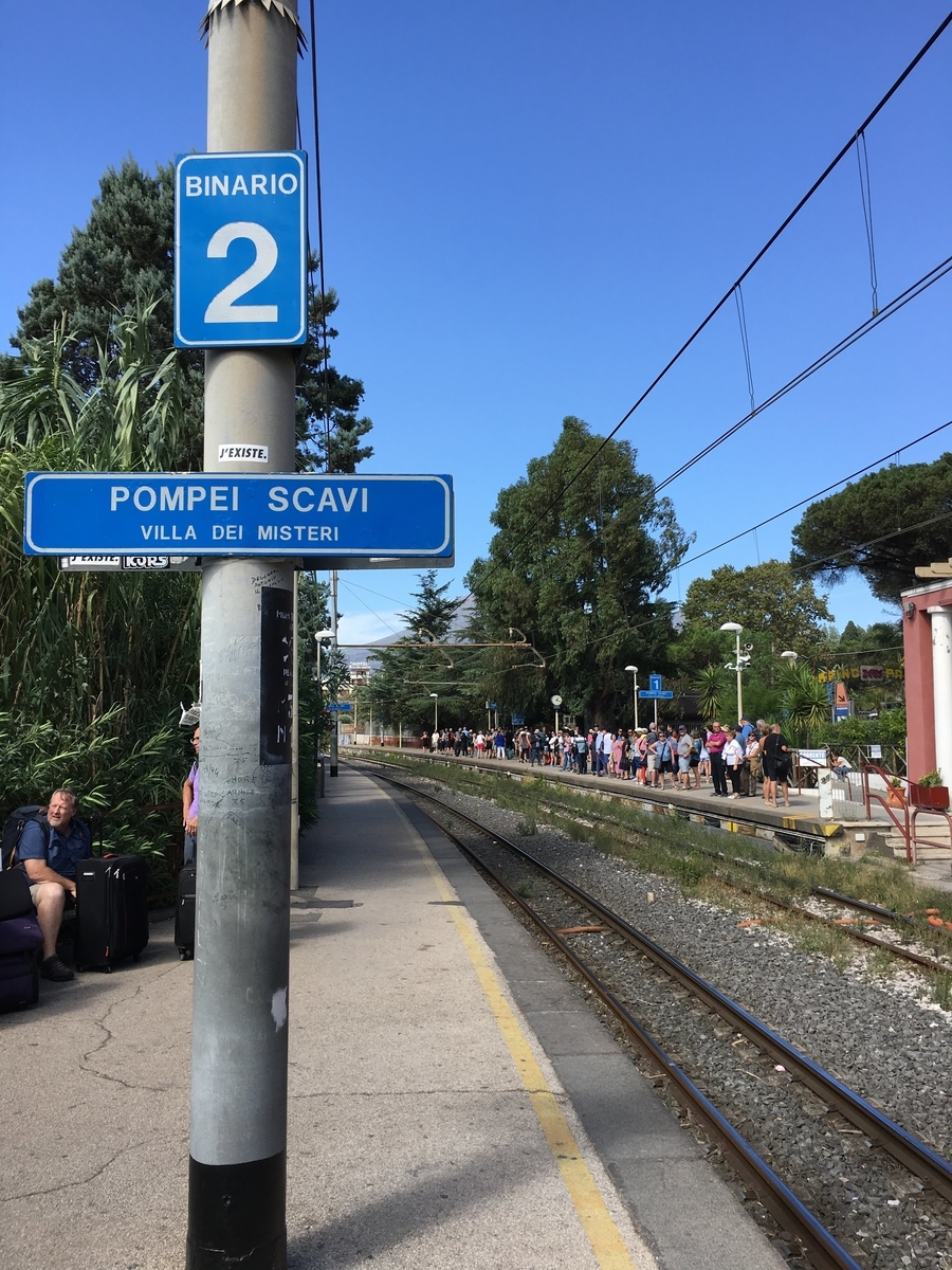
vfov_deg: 61.7
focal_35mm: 29
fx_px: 1063
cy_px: 635
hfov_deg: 48.2
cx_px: 476
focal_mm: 4.15
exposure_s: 1/884
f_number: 2.2
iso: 25
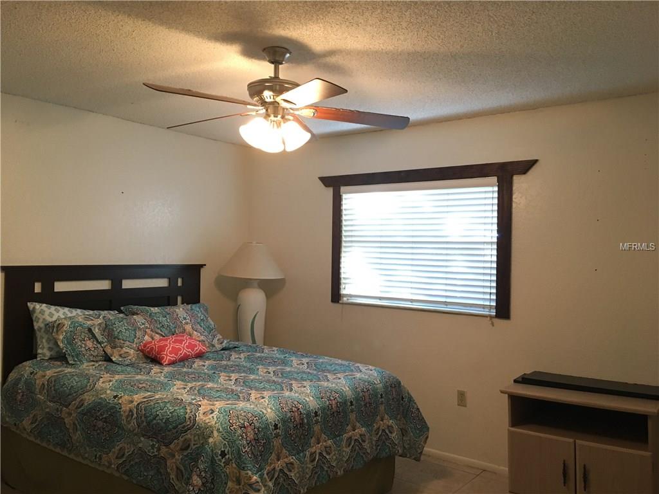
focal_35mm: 29
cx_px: 330
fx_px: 552
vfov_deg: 48.2
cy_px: 247
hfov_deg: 61.7
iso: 200
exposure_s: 1/17
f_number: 2.2
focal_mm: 4.15
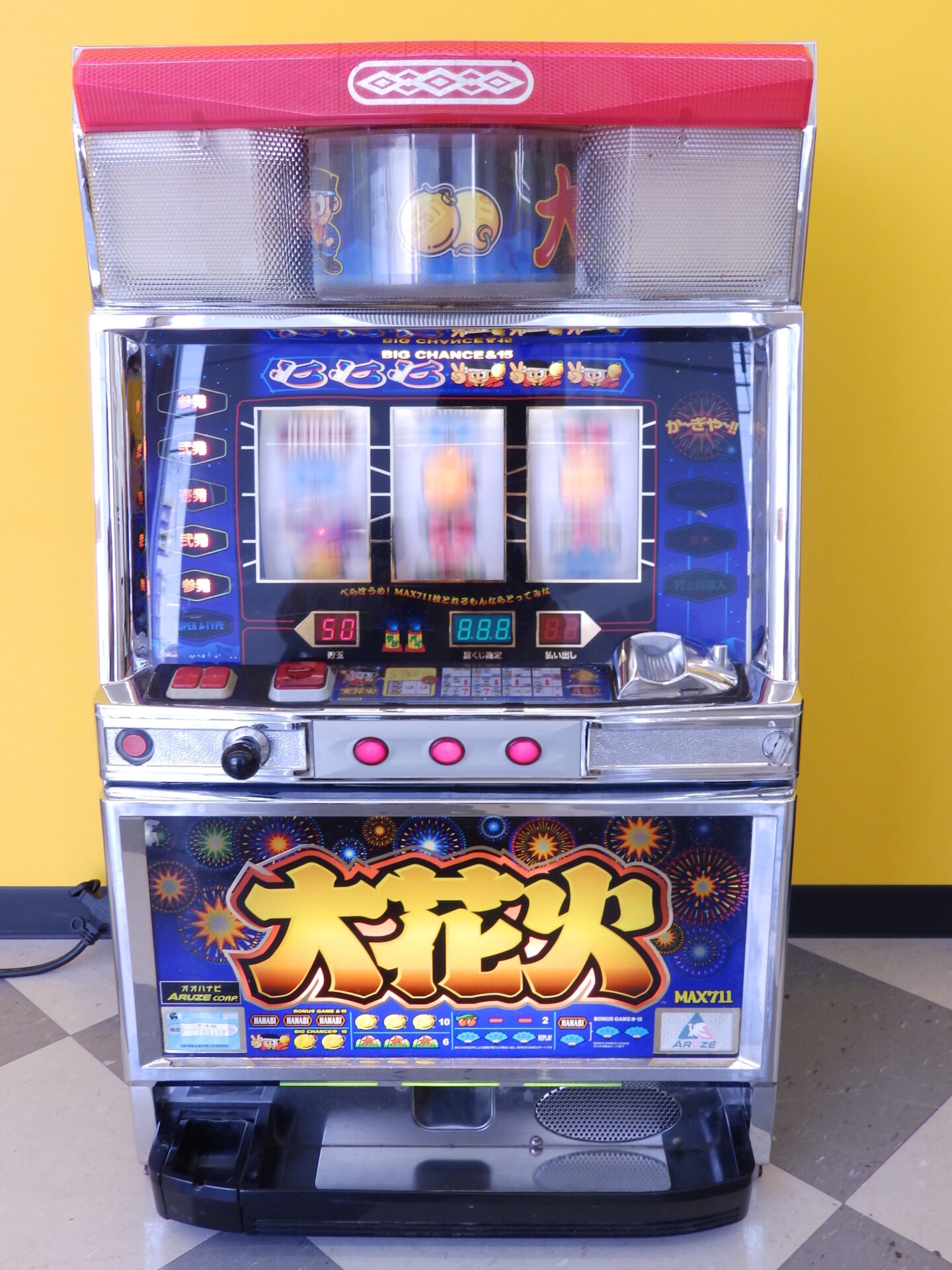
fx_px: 1173
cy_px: 635
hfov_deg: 44.2
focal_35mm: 32
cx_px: 476
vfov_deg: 56.8
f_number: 3.7
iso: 160
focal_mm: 5.7
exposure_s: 1/30
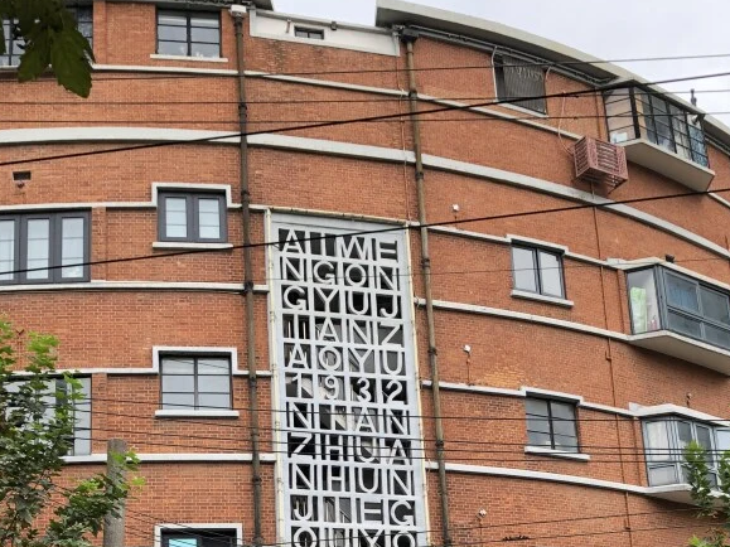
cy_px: 560
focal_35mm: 58
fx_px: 1223
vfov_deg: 24.0
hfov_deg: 33.2
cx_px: 364
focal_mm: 4
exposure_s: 1/144
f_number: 1.8
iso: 20
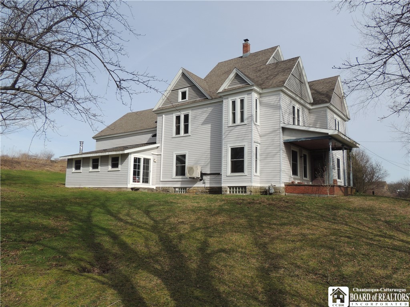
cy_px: 154
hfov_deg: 63.4
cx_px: 205
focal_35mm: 28
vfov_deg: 49.7
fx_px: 332
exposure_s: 1/1250
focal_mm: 4.9
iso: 100
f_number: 3.1
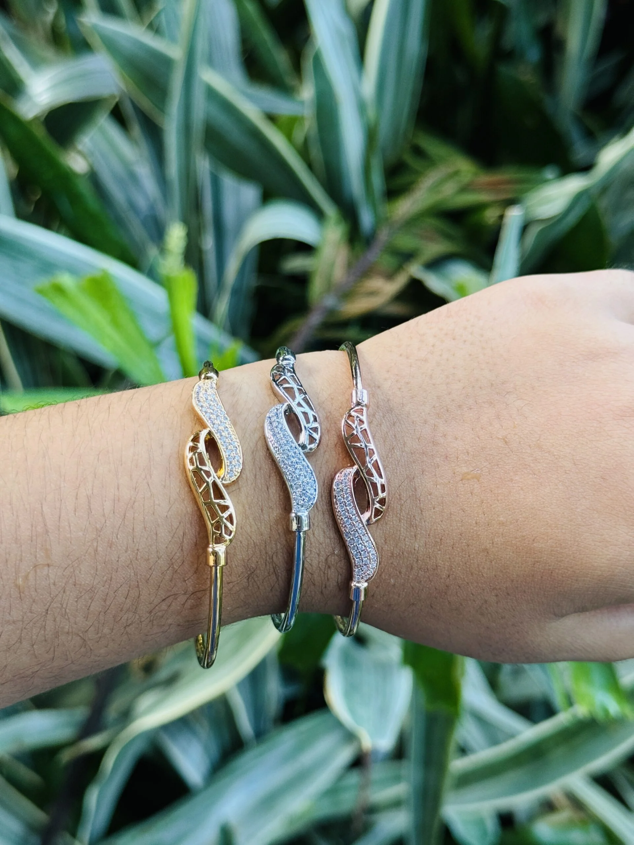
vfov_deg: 39.7
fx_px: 1172
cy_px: 422
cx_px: 317
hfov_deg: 30.3
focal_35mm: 48
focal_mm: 6.76
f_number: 1.78
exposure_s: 1/95
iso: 100
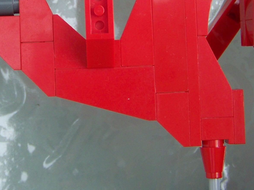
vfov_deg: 14.7
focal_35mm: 99
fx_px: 726
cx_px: 68
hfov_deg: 19.7
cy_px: 8
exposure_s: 1/200
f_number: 2.8
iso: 64
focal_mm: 6.3
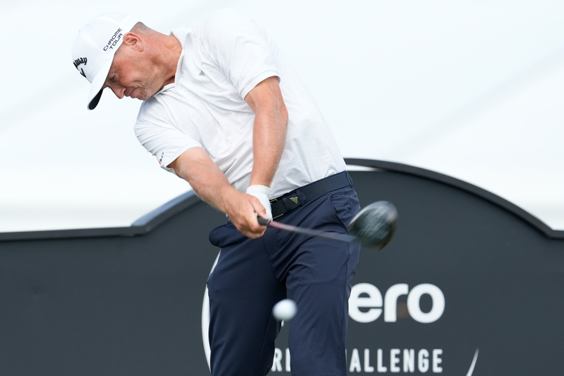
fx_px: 9460
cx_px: 283
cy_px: 188
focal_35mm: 604
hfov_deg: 3.4
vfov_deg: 2.3
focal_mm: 600
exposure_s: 1/1250
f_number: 5
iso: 500
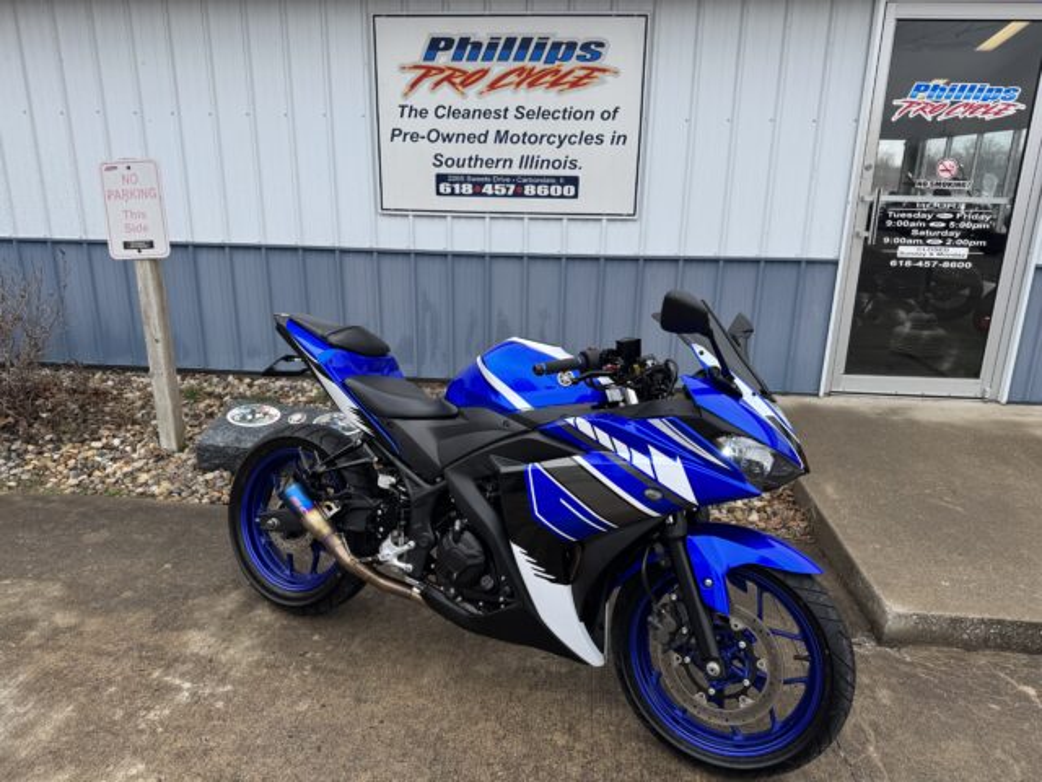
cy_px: 391
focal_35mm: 24
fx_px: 722
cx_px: 521
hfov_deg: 71.6
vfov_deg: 56.8
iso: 80
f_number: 1.78
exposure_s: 1/995
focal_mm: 6.76
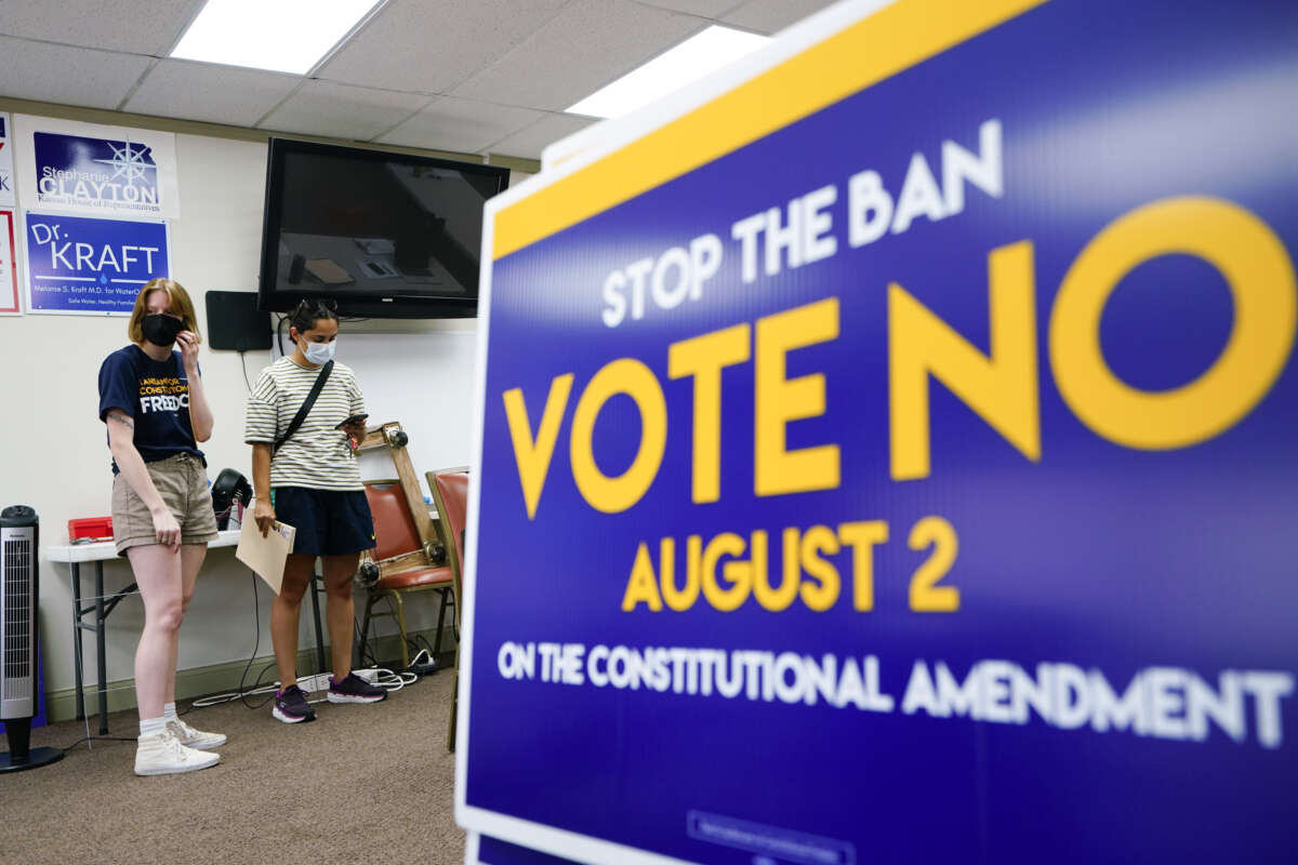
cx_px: 649
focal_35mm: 31
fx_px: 1118
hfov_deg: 60.3
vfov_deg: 42.3
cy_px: 432
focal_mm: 31
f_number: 5
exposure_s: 1/160
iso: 1600
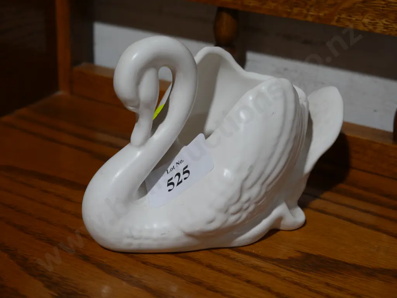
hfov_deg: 33.2
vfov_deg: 25.3
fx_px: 665
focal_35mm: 58
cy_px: 149
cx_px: 198
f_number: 5.4
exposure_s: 1/60
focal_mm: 29
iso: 250
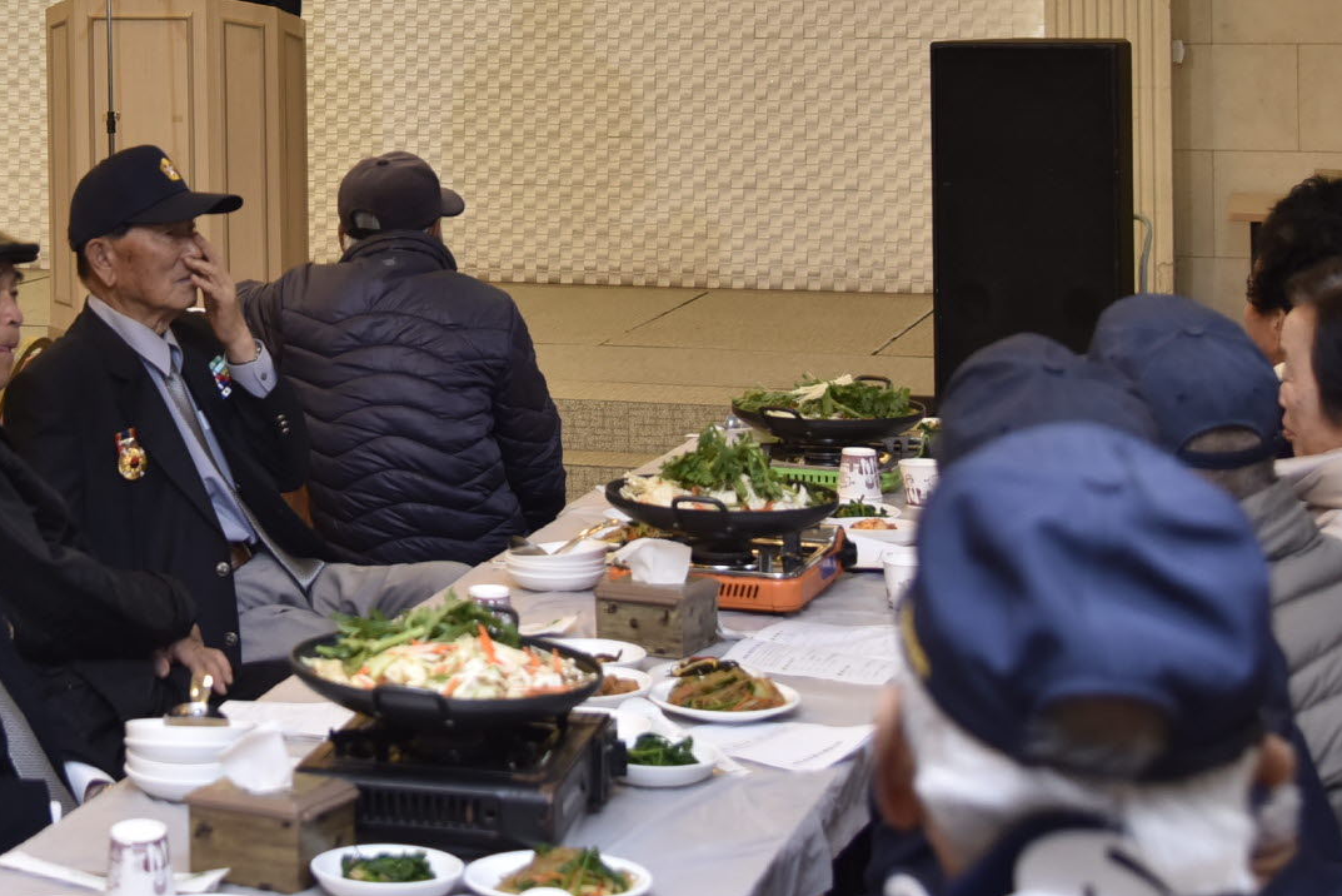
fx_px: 3169
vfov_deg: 15.7
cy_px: -51
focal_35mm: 85
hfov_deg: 23.4
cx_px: 193
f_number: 4
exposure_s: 1/125
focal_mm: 38
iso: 800
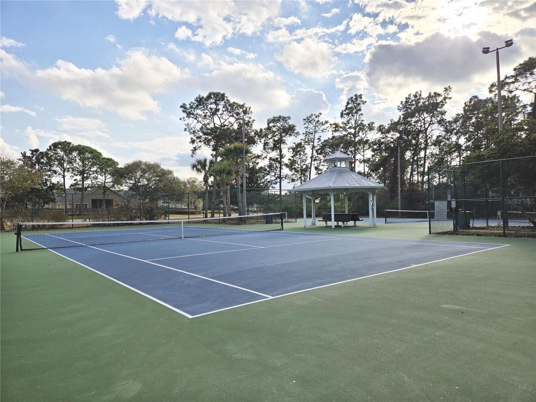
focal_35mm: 23
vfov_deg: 58.9
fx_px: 356
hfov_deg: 73.9
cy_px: 201
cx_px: 268
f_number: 1.8
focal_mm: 5.4
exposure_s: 1/3336
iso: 25
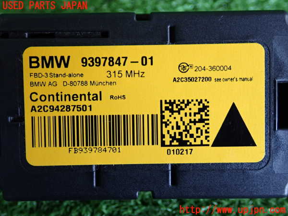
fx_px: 391
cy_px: 108
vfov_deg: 30.9
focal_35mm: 47
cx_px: 144
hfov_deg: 40.4
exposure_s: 1/50
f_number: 3.1
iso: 250
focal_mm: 8.4
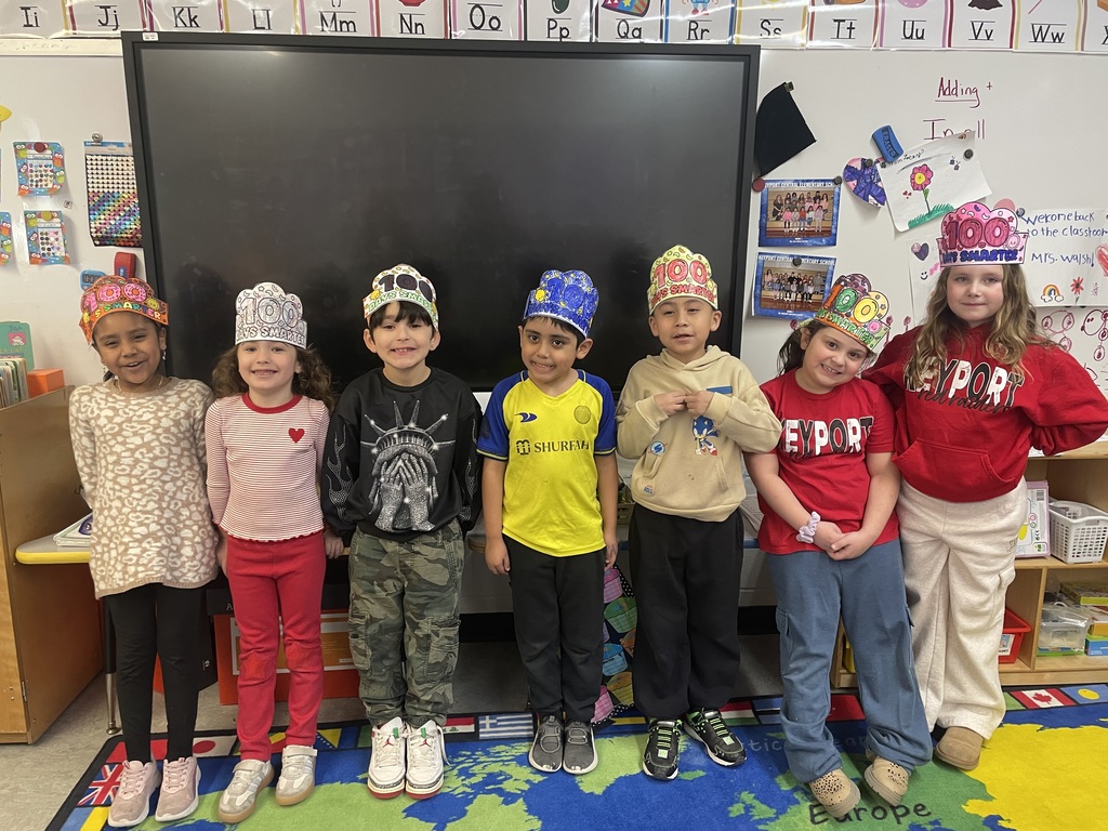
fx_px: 832
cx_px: 554
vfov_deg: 53.1
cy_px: 416
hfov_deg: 67.3
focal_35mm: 26
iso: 160
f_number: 1.6
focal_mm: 4.2
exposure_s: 1/60
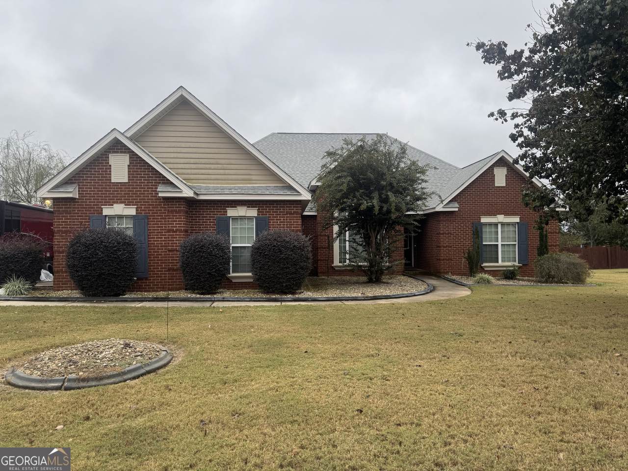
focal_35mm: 24
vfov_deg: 56.8
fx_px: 435
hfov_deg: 71.6
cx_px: 314
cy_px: 236
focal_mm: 6.76
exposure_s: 1/739
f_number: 1.78
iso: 80
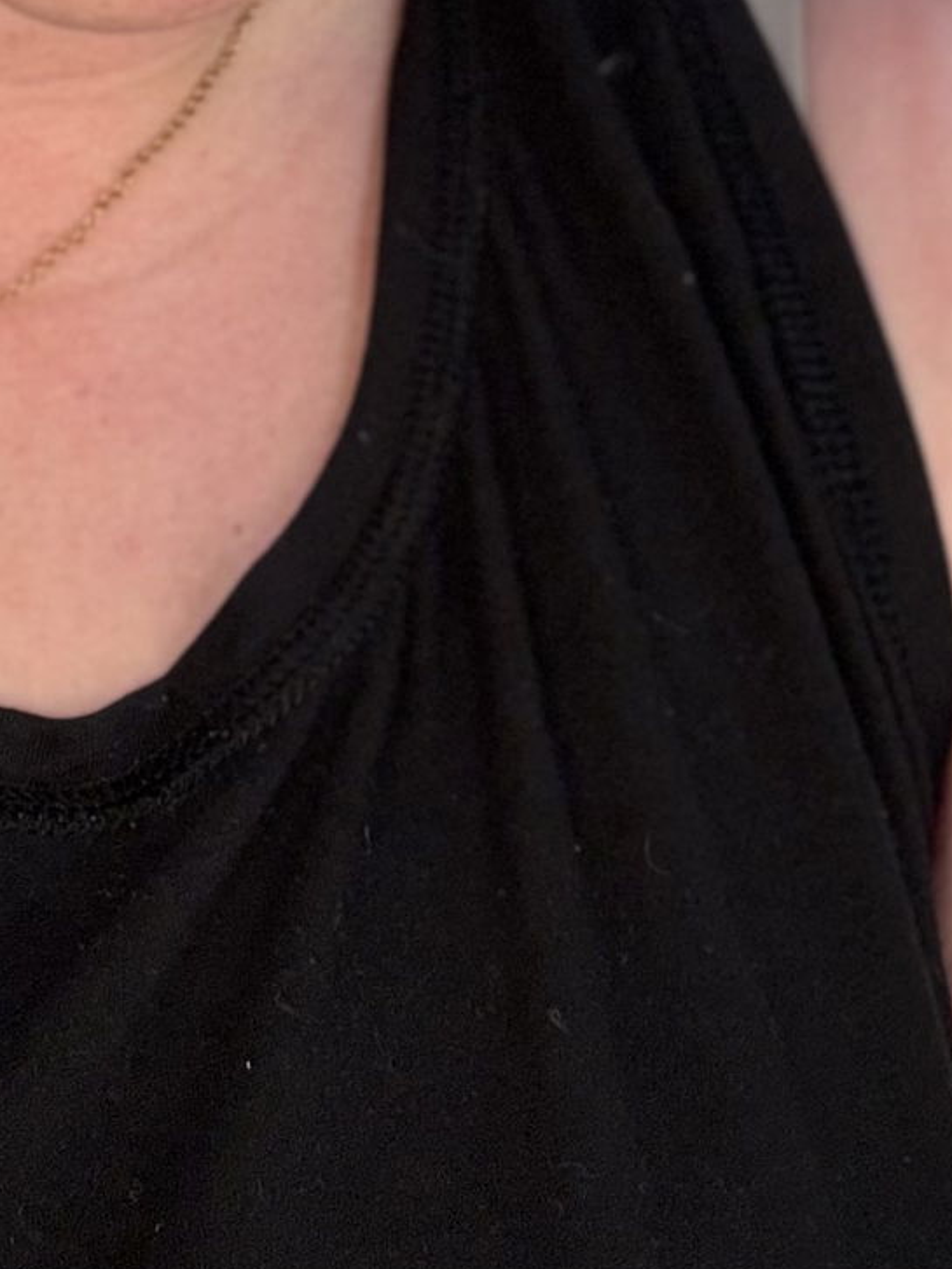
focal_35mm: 88
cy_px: -420
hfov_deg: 16.4
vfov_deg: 20.2
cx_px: 0
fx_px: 3228
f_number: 1.9
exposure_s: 1/120
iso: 50
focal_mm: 2.69
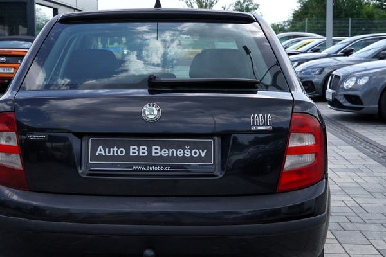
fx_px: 622
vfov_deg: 23.4
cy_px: 128
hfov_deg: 34.4
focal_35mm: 58
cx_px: 160
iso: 100
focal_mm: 34
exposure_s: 1/200
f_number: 6.3
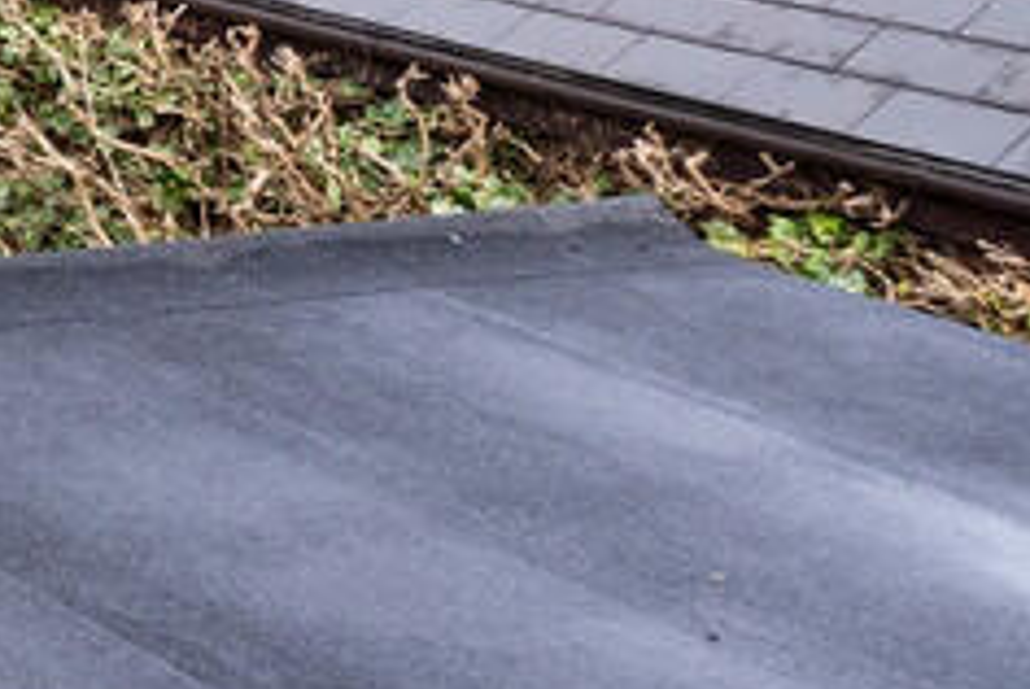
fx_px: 2234
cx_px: -1196
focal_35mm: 78
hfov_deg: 16.7
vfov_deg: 15.0
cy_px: -589
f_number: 7.1
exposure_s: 1/640
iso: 1250
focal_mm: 18
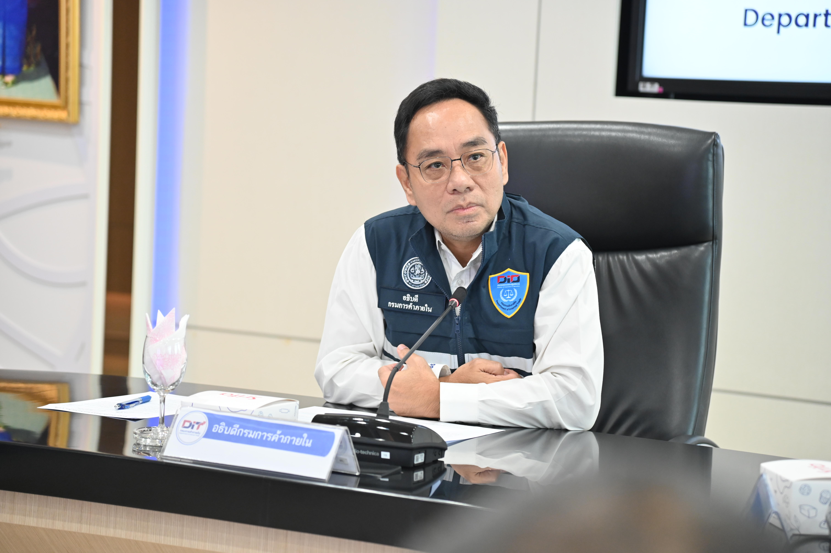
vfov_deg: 11.4
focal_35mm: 120
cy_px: 276
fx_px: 2768
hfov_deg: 17.1
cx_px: 416
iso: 2200
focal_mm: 120
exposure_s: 1/160
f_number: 4
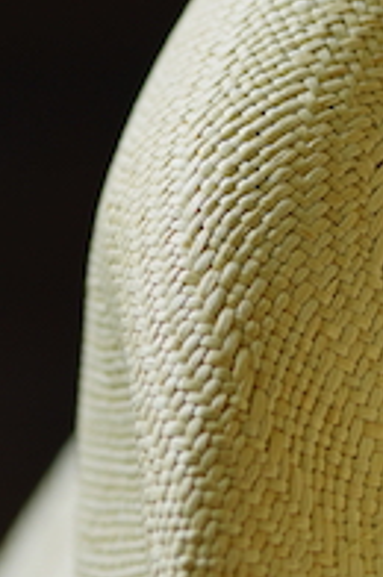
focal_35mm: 445
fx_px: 7126
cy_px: 624
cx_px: 759
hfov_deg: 3.1
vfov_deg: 4.6
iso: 100
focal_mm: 85
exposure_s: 1/60
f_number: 3.2
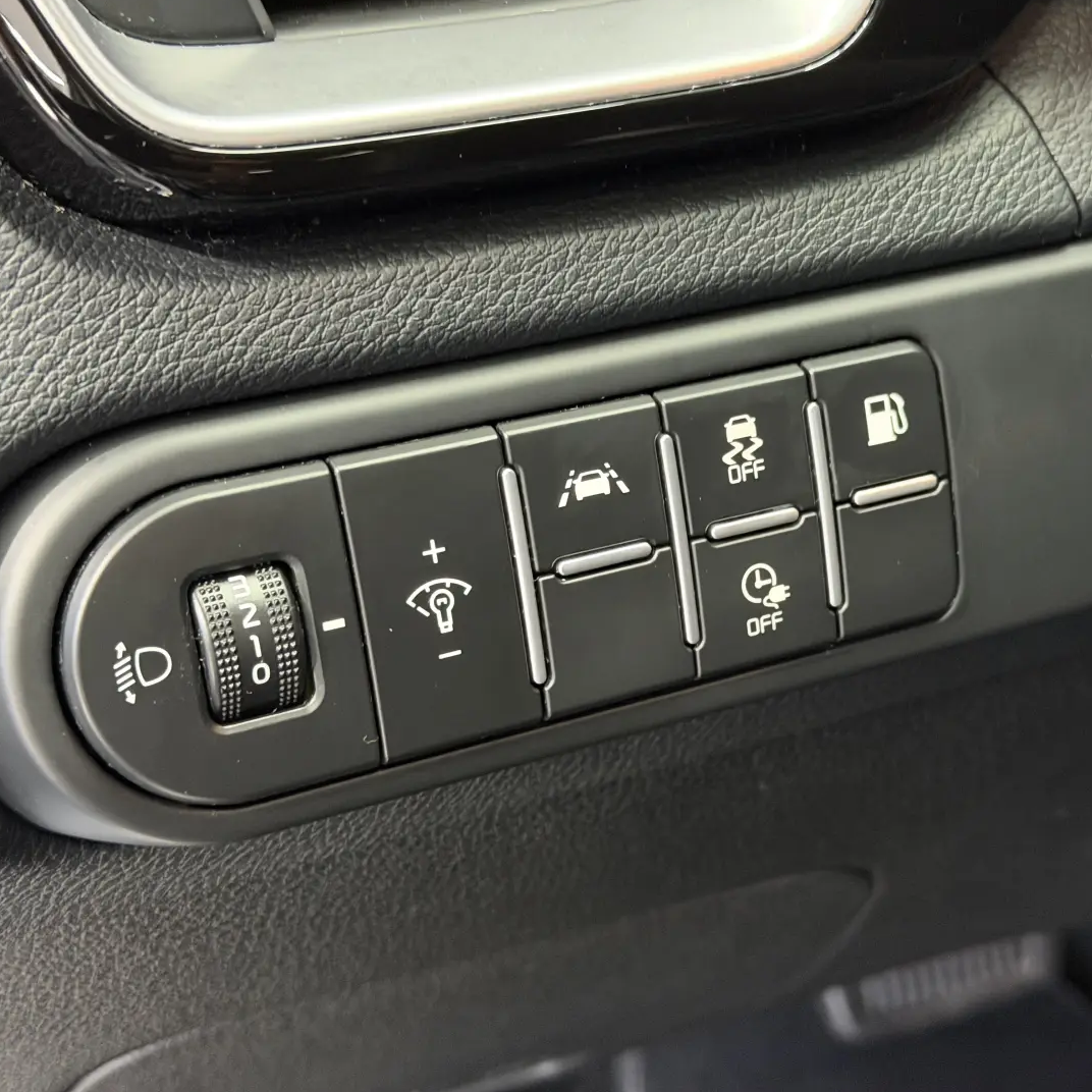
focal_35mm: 57
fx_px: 2034
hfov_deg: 30.0
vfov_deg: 30.0
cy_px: 543
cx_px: 662
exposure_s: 1/25
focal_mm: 6.76
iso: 640
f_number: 1.78
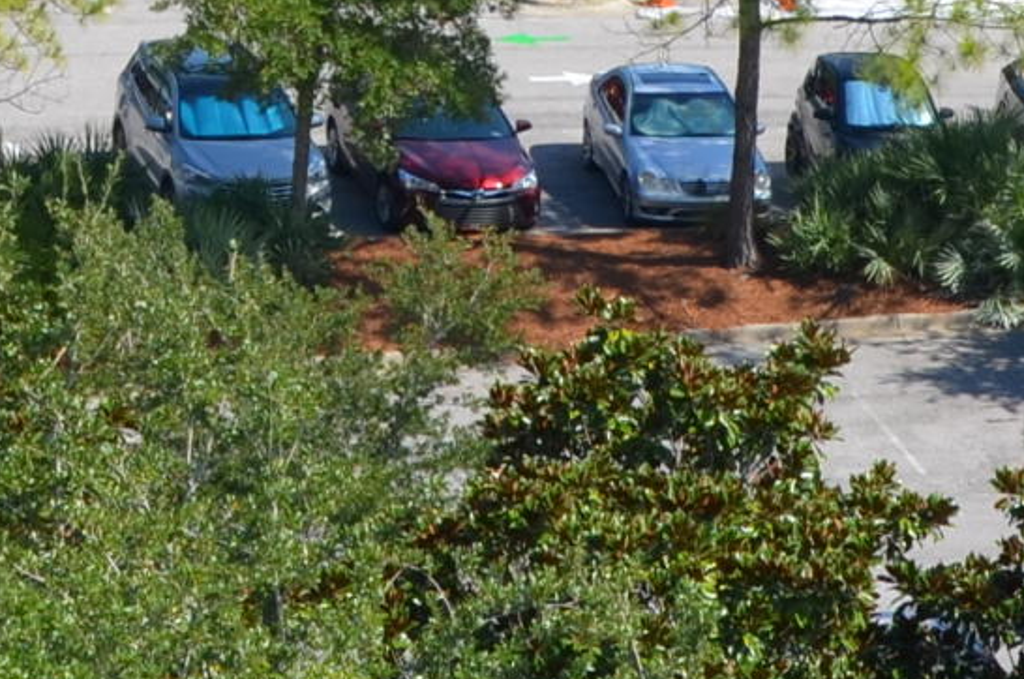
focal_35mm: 280
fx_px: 7950
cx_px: 345
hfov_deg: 7.4
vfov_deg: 4.7
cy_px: -1034
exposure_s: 1/250
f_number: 8
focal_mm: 34
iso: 100
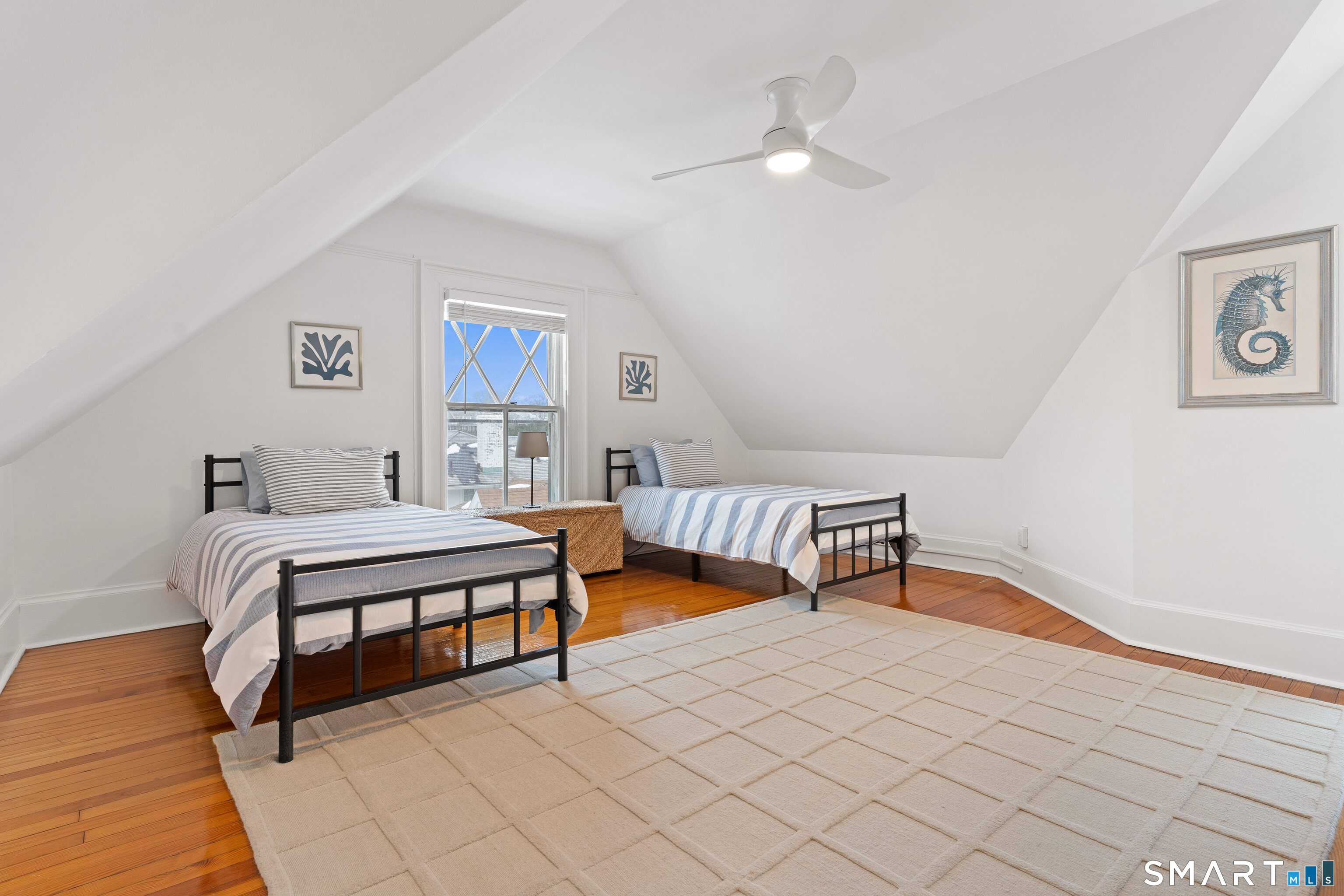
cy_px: 448
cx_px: 672
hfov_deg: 93.3
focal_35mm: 17
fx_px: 635
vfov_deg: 70.4
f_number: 8
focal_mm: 17
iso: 320
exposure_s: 1/3
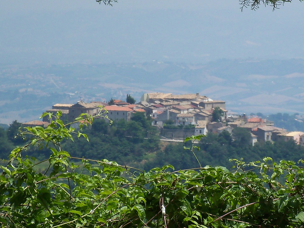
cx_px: 214
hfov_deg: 5.4
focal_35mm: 364
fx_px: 3196
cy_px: 105
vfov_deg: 4.1
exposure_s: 1/500
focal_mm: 31.3
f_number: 4.8
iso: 64
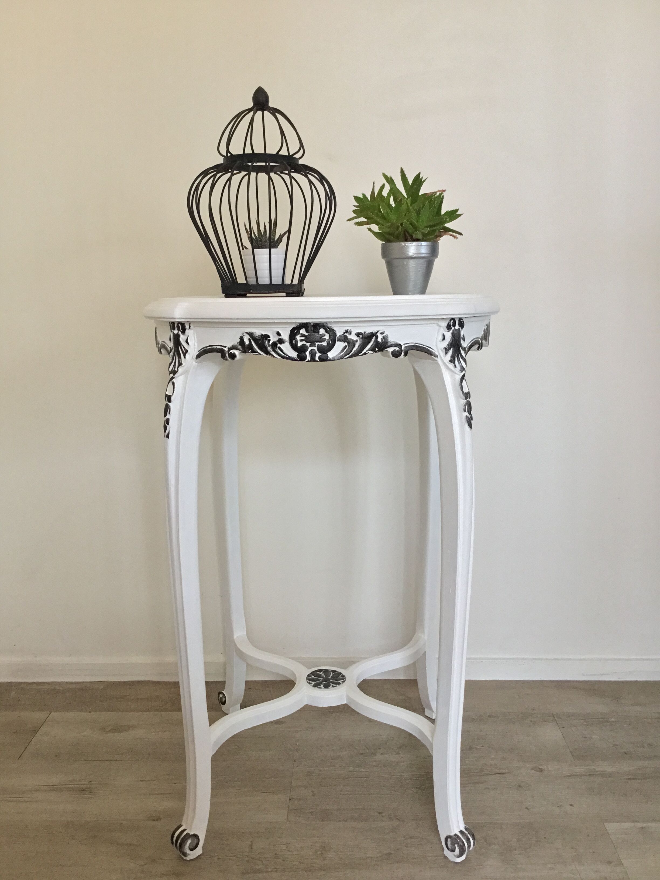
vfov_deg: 58.4
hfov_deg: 45.4
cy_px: 440
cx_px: 330
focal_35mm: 31
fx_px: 788
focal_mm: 3.3
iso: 125
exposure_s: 1/33
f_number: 2.4
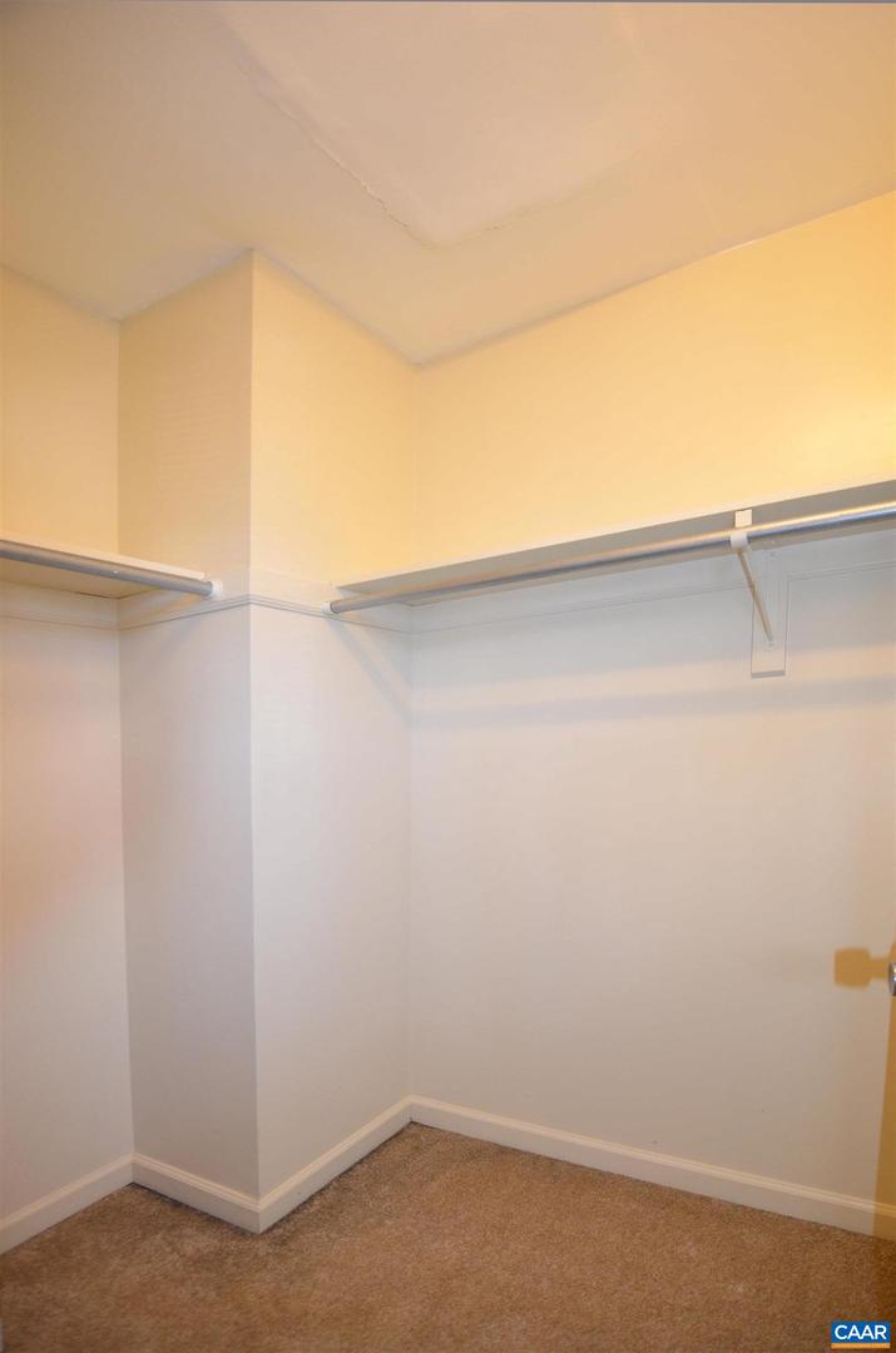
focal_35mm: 15
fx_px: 563
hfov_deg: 77.1
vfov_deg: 100.5
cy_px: 676
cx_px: 448
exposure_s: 1/60
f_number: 3.5
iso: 720
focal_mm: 10
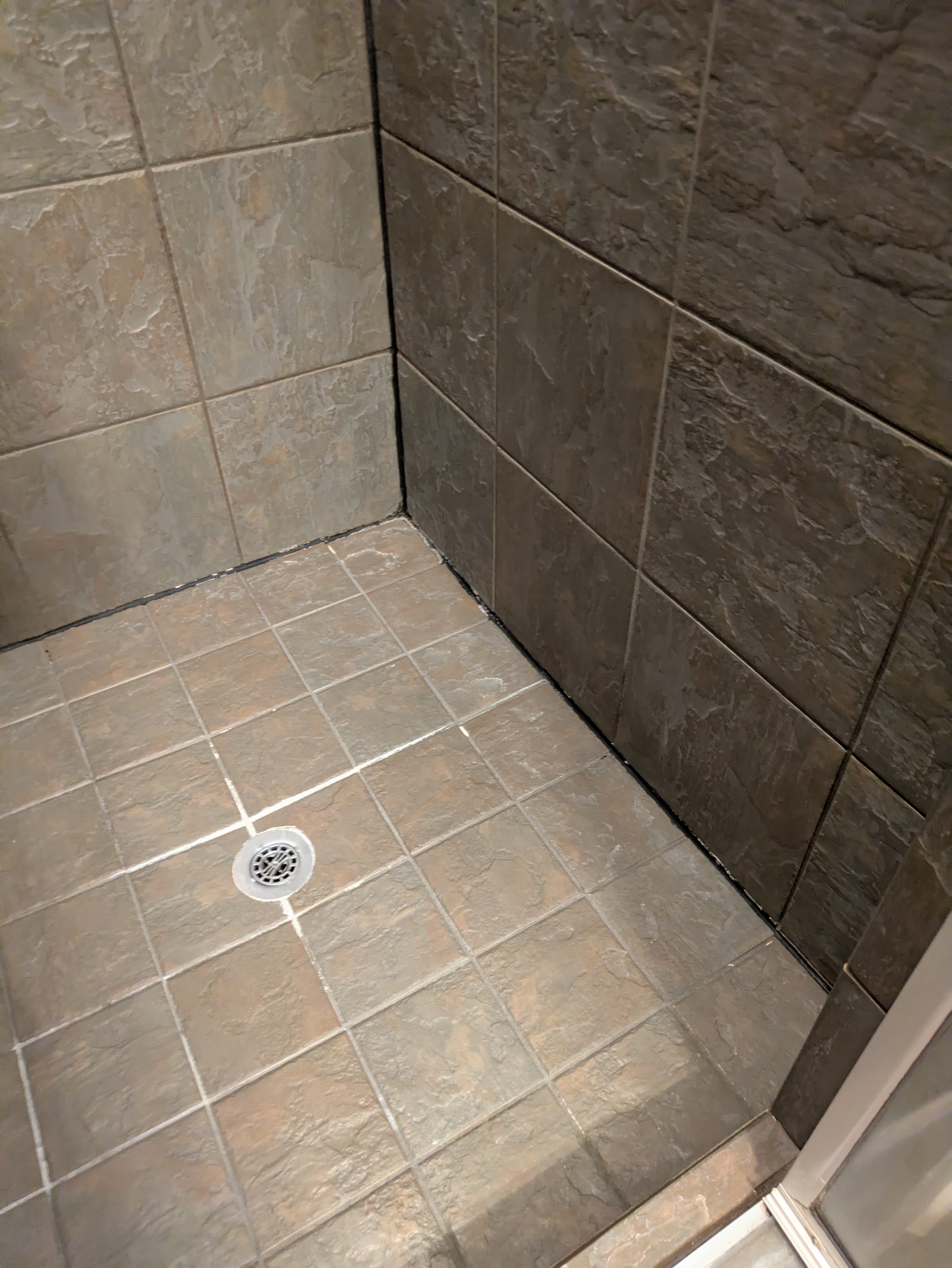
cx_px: 476
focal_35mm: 25
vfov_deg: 69.4
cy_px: 634
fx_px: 916
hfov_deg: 54.9
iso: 1635
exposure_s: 1/20
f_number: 1.89
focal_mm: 5.43
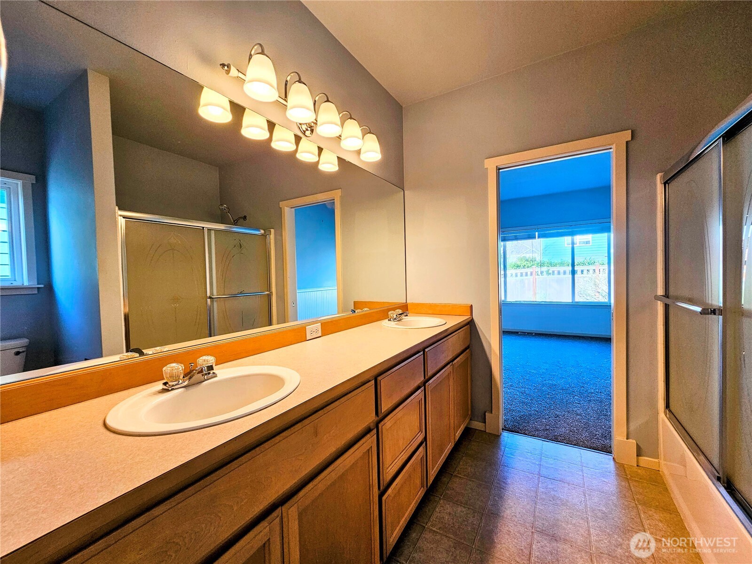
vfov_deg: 89.9
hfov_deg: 106.2
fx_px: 282
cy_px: 282
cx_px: 376
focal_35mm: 13
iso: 64
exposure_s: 1/120
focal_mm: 2.2
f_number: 2.2
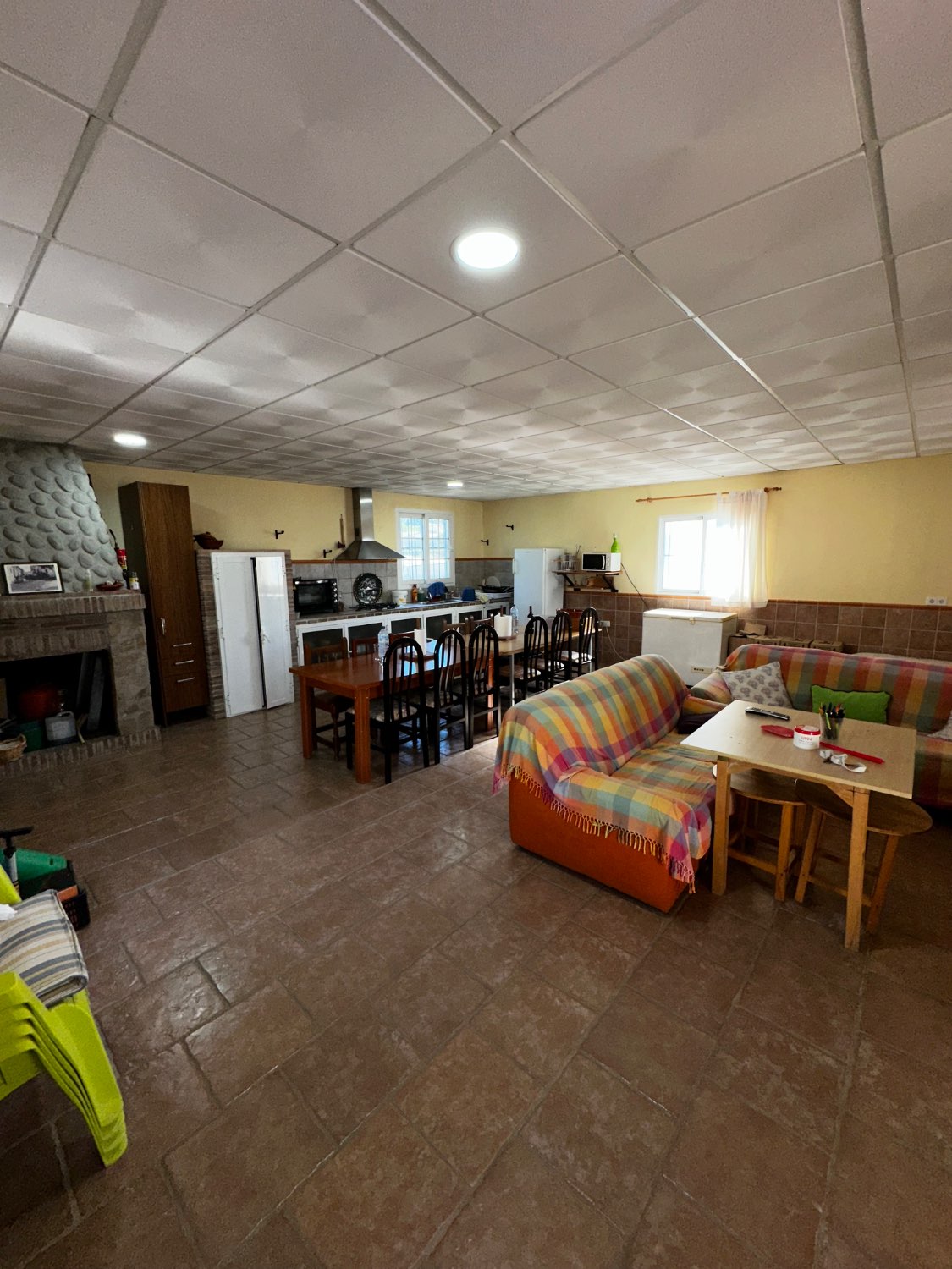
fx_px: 513
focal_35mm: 14
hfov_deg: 85.7
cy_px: 634
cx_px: 476
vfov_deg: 102.1
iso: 40
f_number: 2.2
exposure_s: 1/122
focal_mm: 2.22
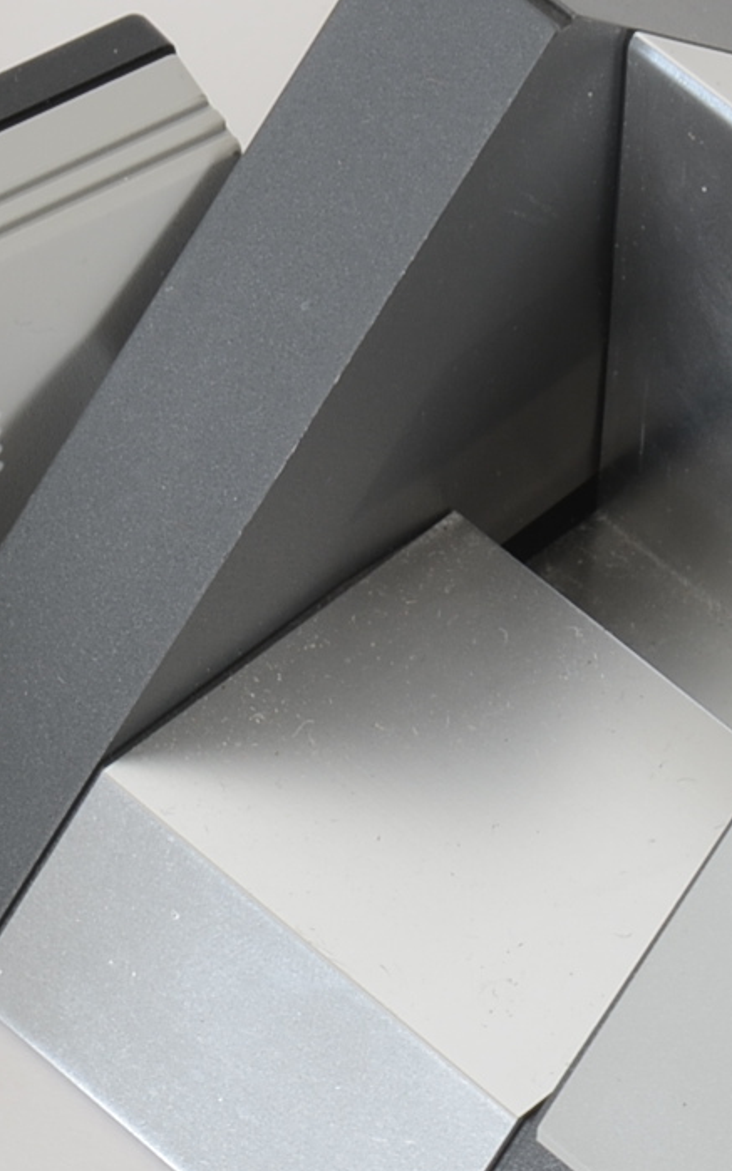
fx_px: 9957
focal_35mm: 312
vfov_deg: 6.7
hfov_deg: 4.2
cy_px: 925
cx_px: -47
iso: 125
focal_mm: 58
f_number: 11
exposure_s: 1/160
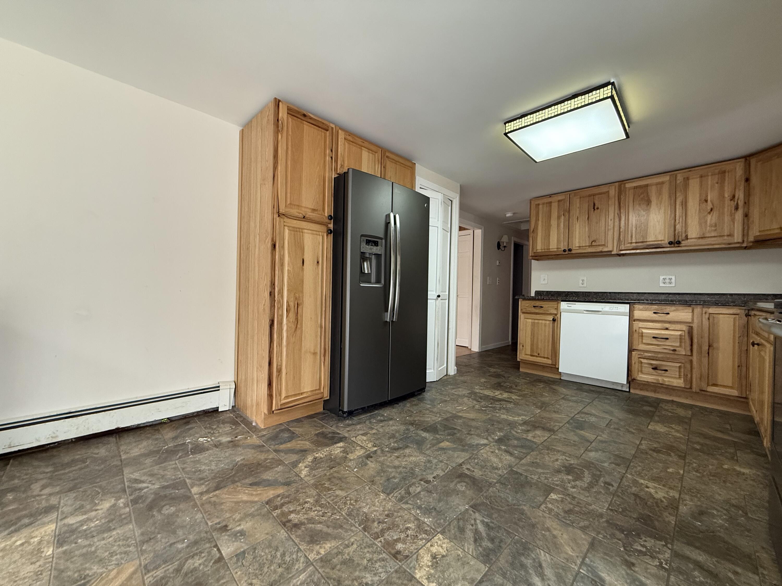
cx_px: 391
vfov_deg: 85.7
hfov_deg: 102.1
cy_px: 293
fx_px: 316
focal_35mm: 14
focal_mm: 2.22
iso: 250
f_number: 2.2
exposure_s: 1/60
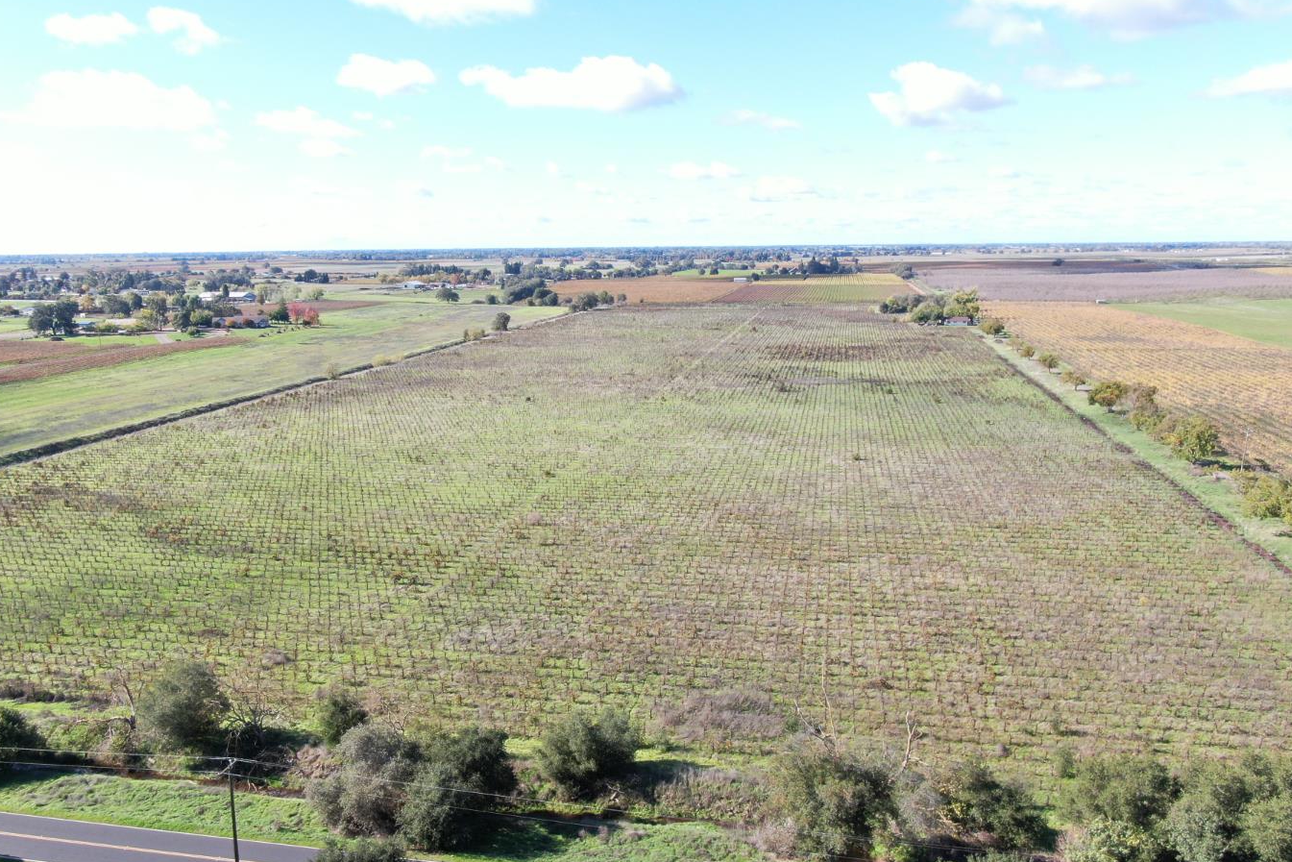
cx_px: 601
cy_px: 451
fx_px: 1041
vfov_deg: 45.0
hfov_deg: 63.6
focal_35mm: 29
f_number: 2.8
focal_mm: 4.48
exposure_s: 1/500
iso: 100
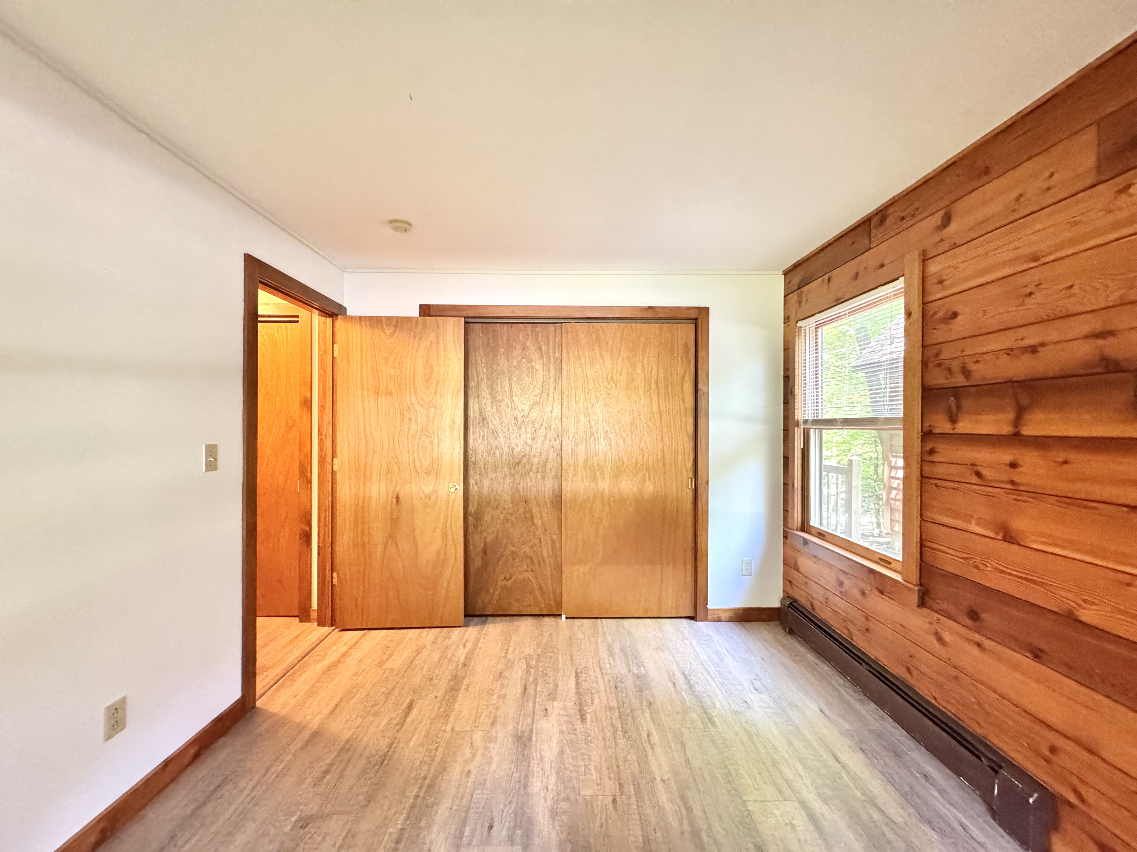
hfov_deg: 102.1
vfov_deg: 85.7
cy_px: 426
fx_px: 460
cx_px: 568
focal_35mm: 14
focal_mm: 2.22
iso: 1250
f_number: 2.2
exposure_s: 1/60
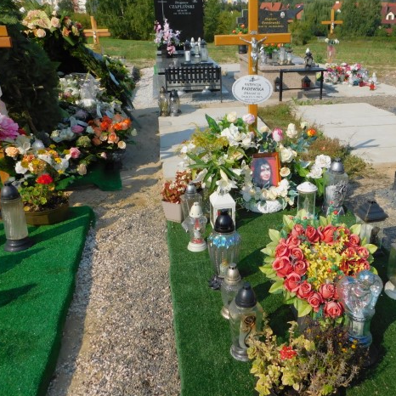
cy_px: 193
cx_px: 249
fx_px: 440
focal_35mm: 34
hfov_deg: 48.0
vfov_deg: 48.4
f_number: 6.4
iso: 125
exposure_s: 1/400
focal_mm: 4.9
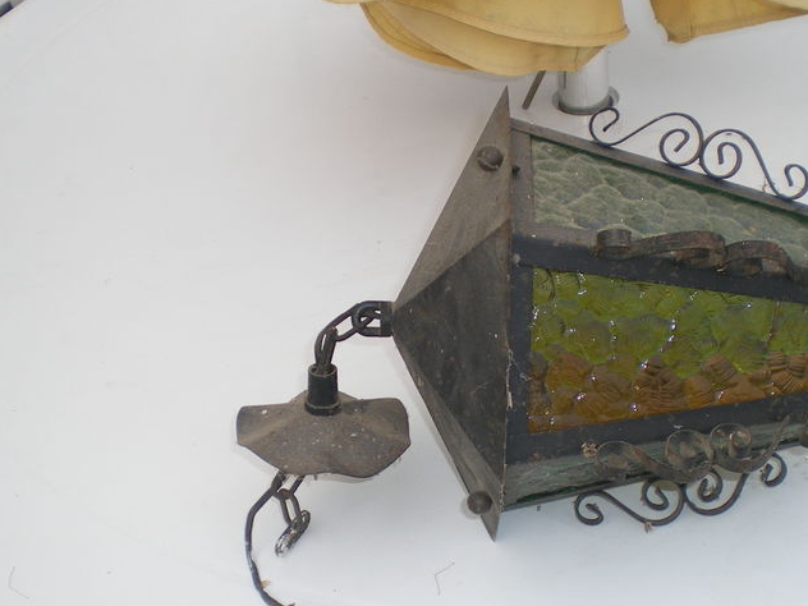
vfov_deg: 25.6
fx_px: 1330
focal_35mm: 57
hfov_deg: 33.8
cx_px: 409
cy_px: 391
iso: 50
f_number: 3.1
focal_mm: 6.3
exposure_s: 1/200
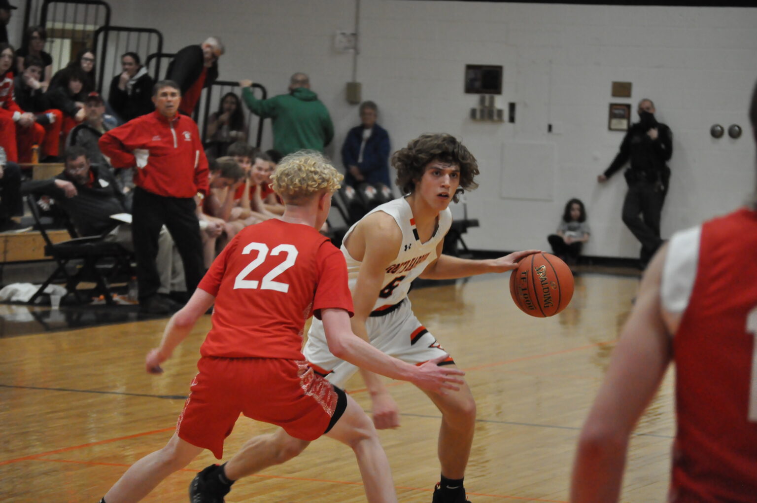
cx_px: 378
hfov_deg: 13.4
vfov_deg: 8.9
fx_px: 3213
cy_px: 252
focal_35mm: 153
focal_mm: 102
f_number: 4.5
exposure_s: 1/200
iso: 3200
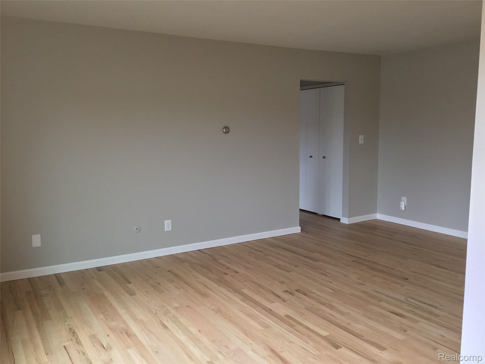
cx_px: 242
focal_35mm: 31
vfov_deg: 45.4
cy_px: 182
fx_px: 434
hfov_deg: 58.4
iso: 80
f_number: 2.4
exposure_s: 1/30
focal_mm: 3.3
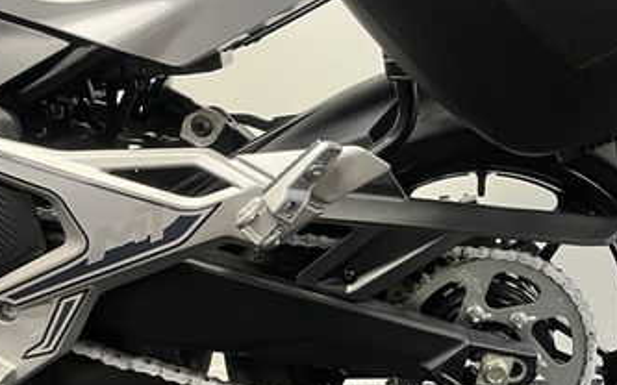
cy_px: 261
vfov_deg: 24.3
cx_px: 506
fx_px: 891
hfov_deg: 36.7
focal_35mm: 53
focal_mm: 5.1
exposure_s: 1/50
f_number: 1.6
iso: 250
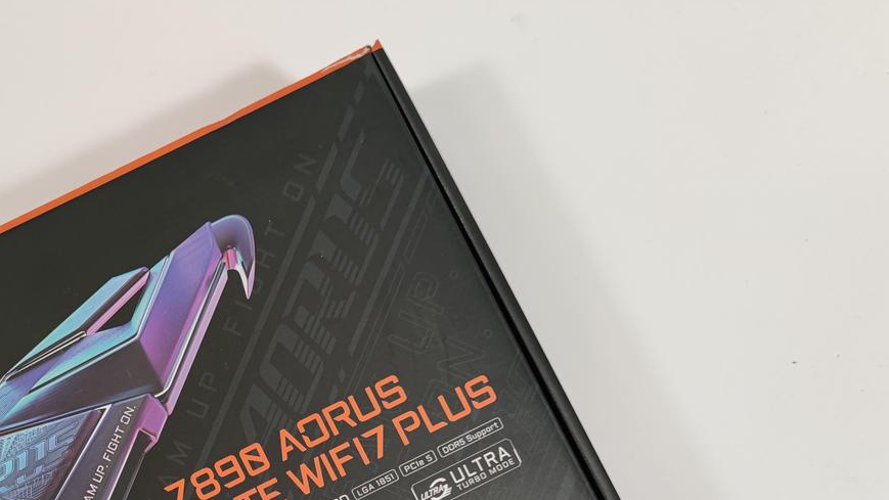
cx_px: 193
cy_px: 512
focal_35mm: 47
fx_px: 1108
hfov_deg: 42.0
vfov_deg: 24.2
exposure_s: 1/100
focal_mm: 6.78
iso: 93
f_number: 1.85
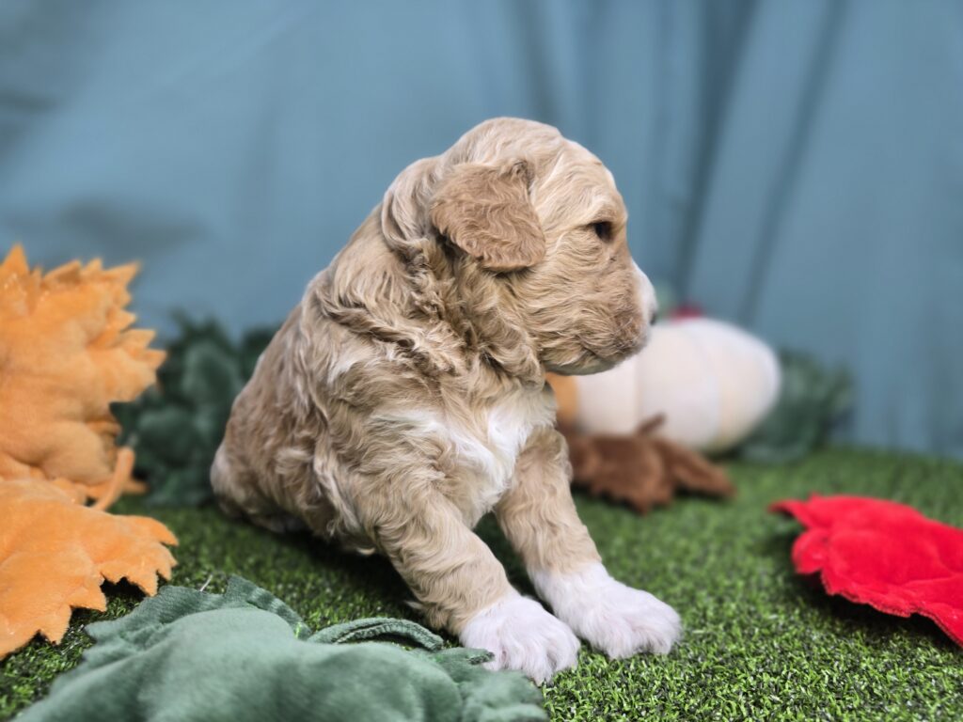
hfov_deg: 73.9
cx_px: 482
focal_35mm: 23
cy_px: 361
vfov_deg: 58.9
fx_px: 640
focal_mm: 6.3
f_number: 1.7
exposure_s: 1/66
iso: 50
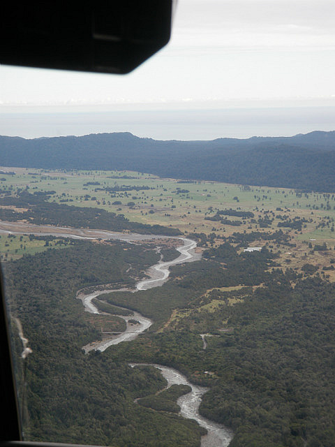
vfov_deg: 19.3
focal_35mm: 102
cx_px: 168
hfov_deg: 14.5
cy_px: 224
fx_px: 1316
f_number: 5.1
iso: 64
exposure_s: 1/100
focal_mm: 18.2
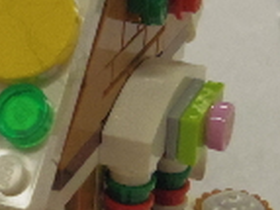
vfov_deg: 11.0
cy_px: 84
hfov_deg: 14.4
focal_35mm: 134
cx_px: -20
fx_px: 1083
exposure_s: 1/200
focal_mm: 5.8
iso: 1000
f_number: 4.5
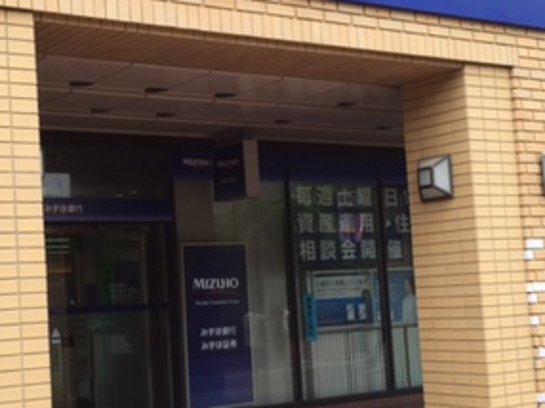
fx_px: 1023
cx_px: 181
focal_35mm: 65
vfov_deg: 22.5
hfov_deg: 29.6
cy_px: 223
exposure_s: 1/395
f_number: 2.2
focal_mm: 4.15
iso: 32
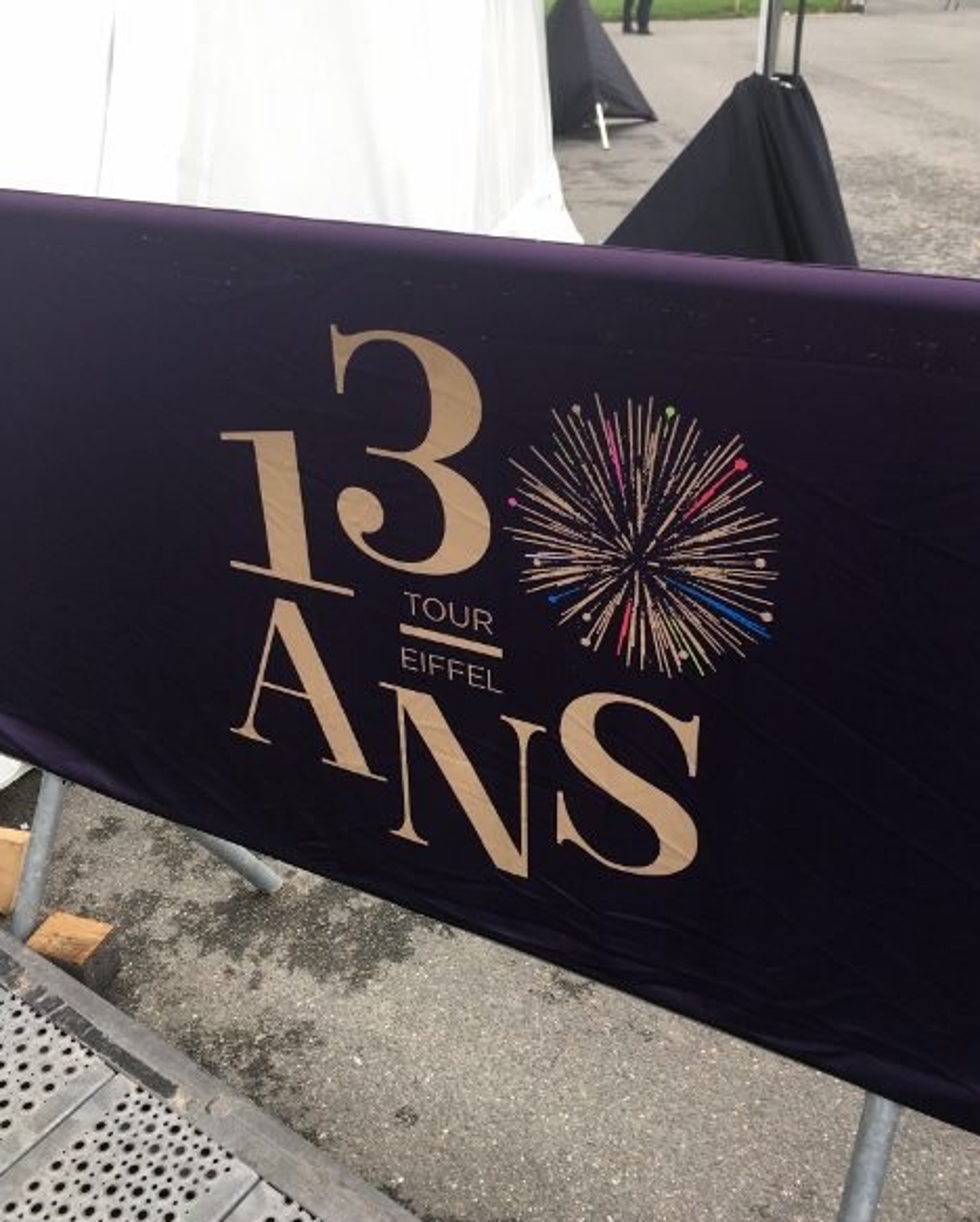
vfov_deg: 57.1
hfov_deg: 47.2
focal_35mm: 31
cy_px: 596
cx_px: 498
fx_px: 1123
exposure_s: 1/100
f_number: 2.2
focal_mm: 4.15
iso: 25
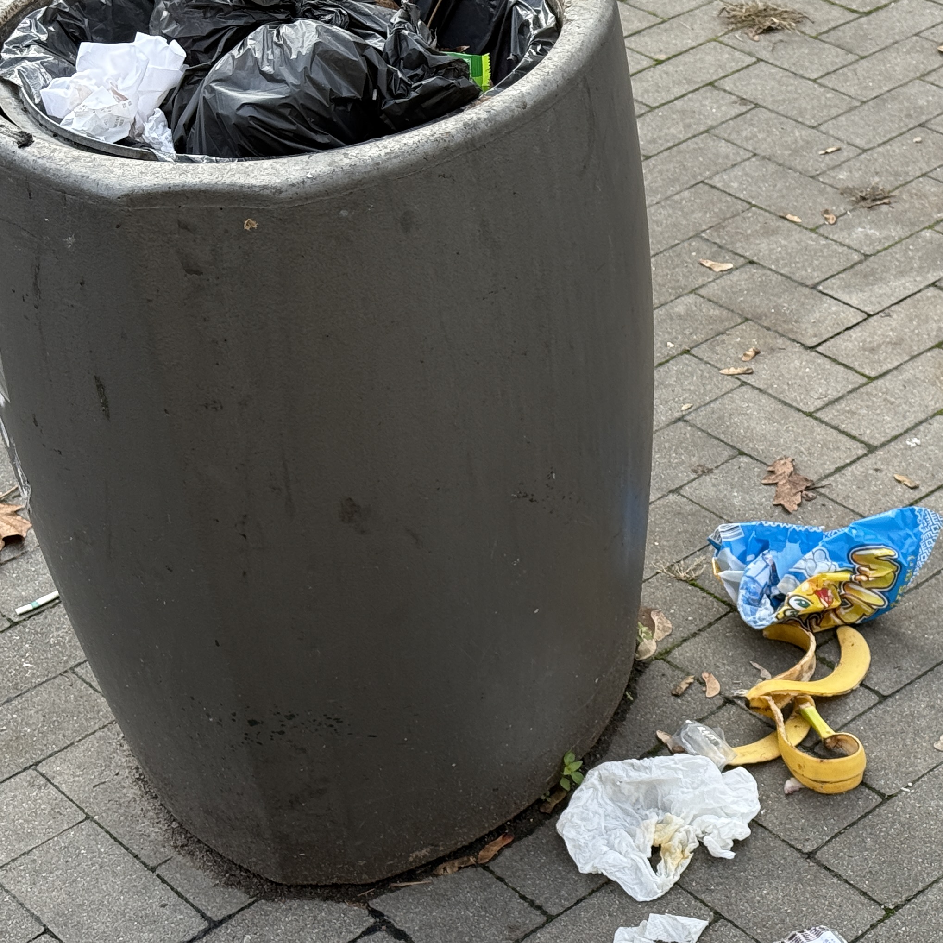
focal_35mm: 84
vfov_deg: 20.6
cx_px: 682
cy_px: 403
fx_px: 2589
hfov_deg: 20.5
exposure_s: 1/439
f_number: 1.78
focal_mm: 6.76
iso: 64
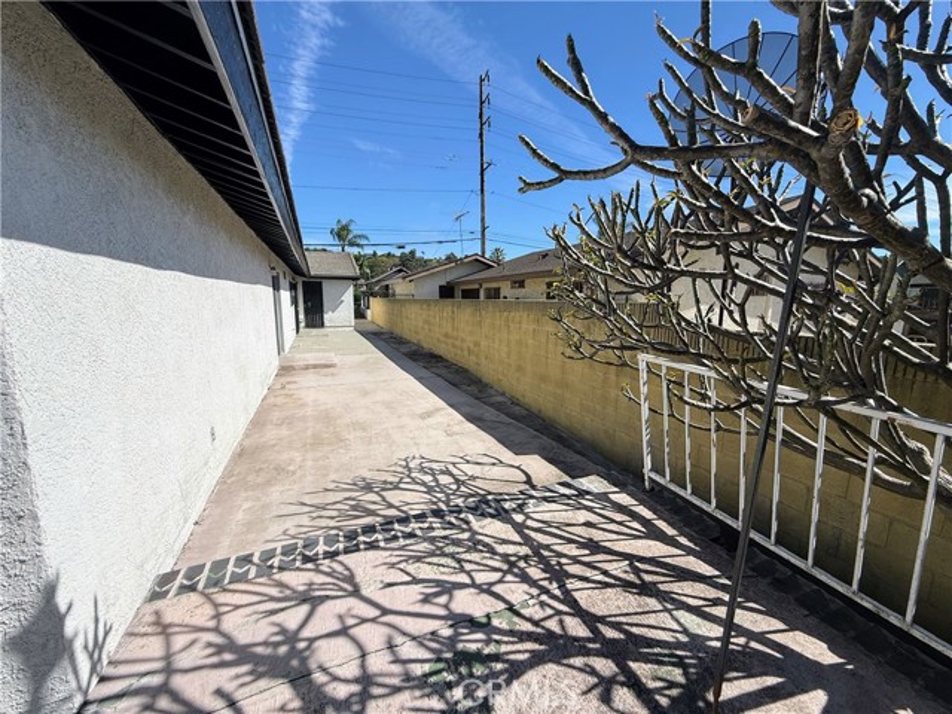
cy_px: 357
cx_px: 476
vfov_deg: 85.7
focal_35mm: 14
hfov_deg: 102.1
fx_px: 385
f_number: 2.2
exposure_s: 1/2717
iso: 50
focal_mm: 2.22
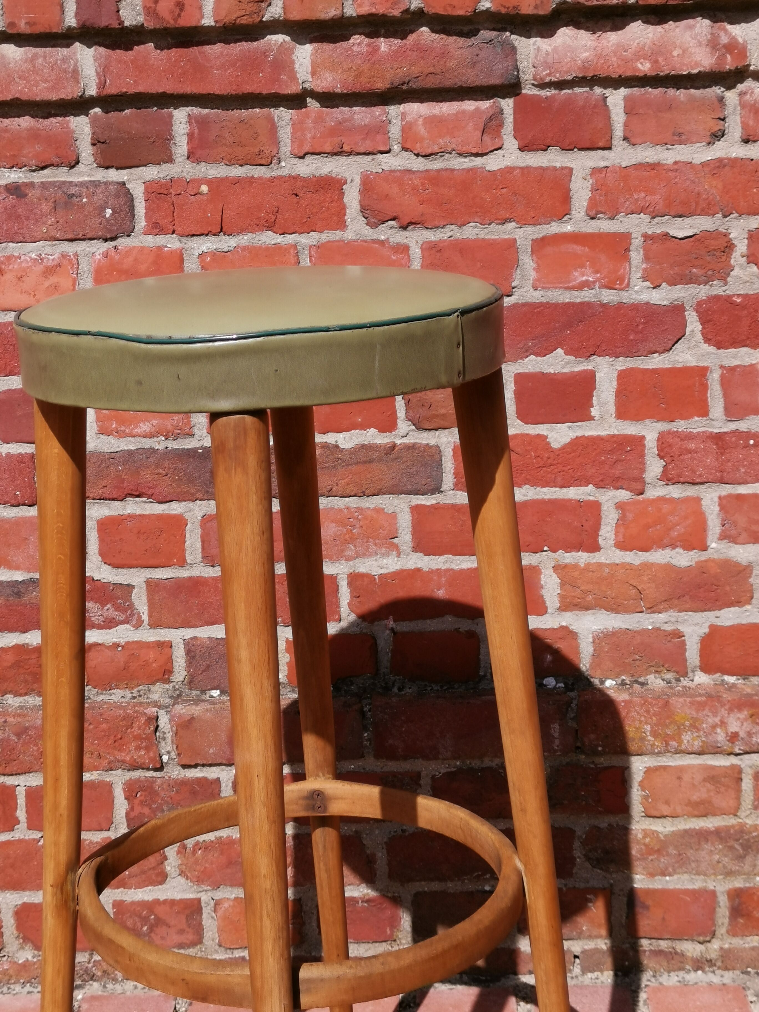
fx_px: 1666
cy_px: 506
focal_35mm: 57
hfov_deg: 25.7
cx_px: 380
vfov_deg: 33.8
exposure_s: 1/2217
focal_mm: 5.58
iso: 50
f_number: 1.8
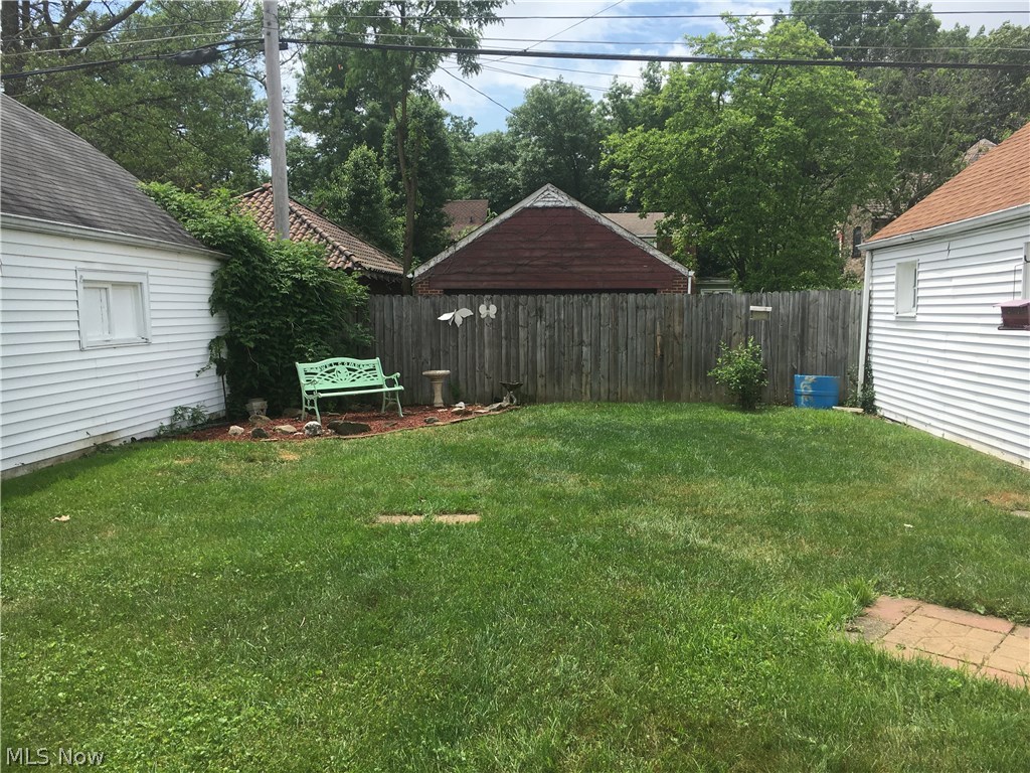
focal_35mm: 29
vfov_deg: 48.2
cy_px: 386
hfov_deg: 61.7
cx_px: 515
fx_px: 863
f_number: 2.2
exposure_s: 1/1374
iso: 25
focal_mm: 4.15
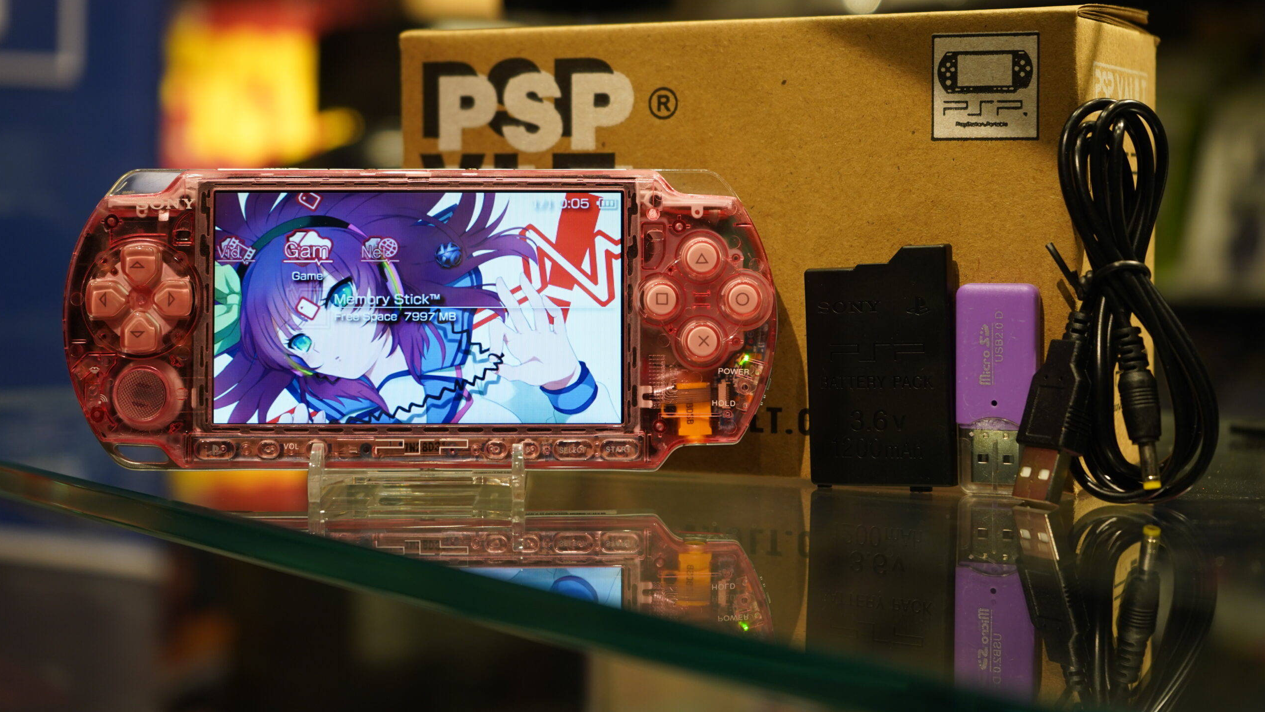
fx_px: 2080
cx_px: 632
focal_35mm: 62
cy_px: 290
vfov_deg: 19.4
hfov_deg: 33.8
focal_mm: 59
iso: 640
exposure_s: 1/40
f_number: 5
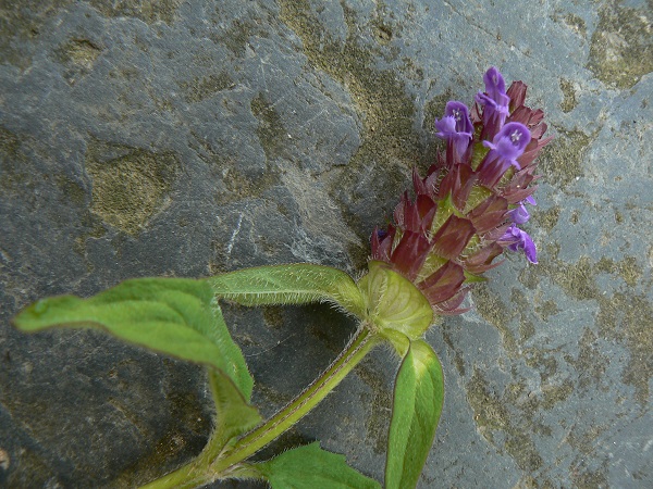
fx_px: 679
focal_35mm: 36
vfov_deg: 39.7
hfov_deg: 51.4
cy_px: 244
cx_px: 326
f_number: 3.2
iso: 80
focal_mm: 6
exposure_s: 1/60
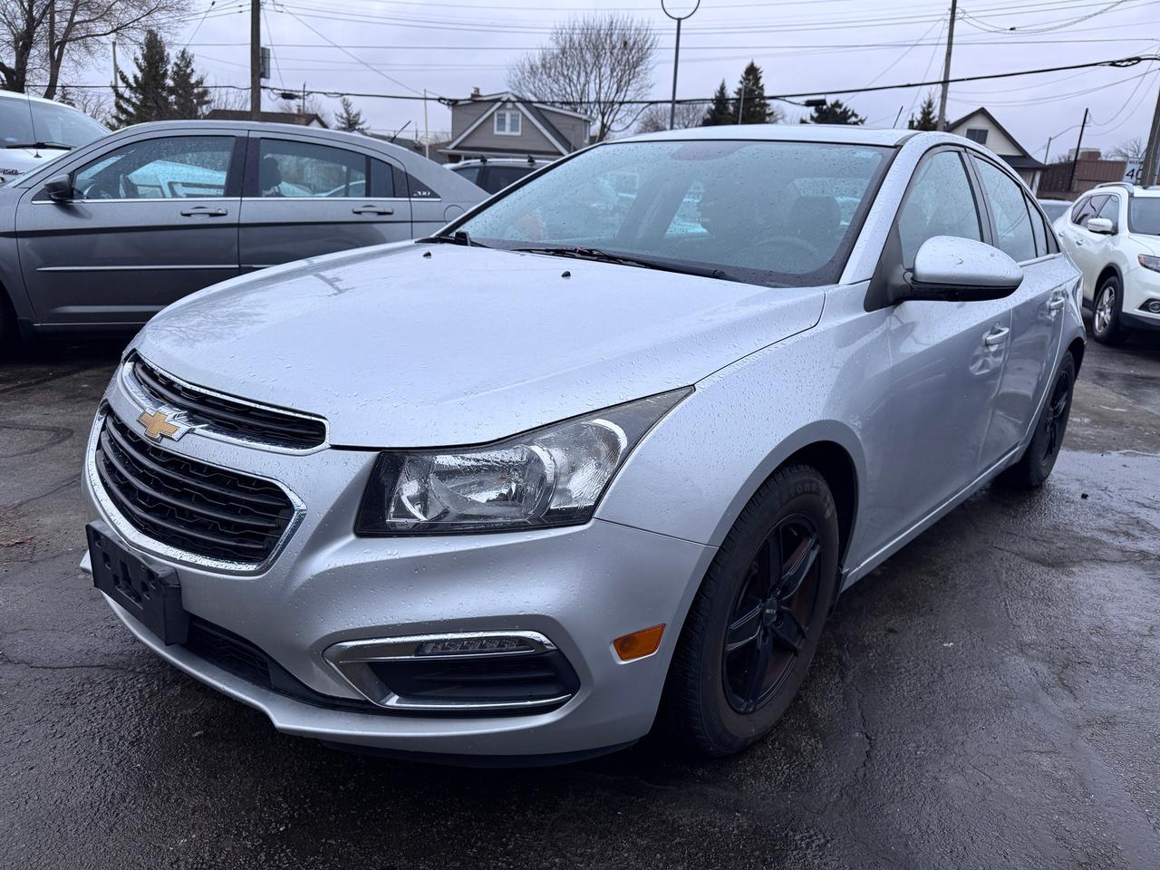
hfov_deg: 71.6
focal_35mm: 24
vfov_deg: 56.8
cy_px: 435
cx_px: 580
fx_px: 804
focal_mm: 6.76
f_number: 1.78
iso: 80
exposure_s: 1/2105
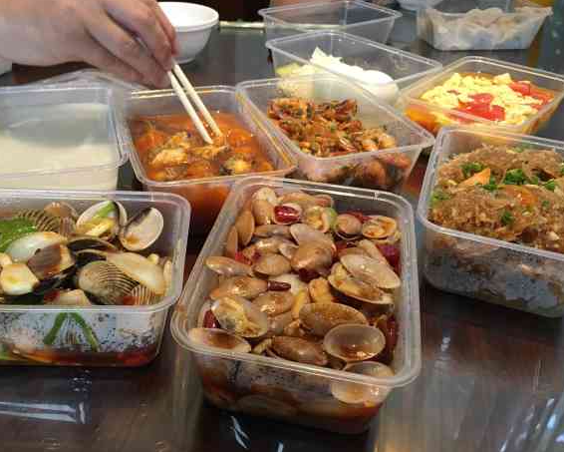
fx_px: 584
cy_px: 223
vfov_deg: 42.2
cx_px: 233
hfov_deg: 51.3
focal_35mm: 35
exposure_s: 1/33
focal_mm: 4.15
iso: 160
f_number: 2.2
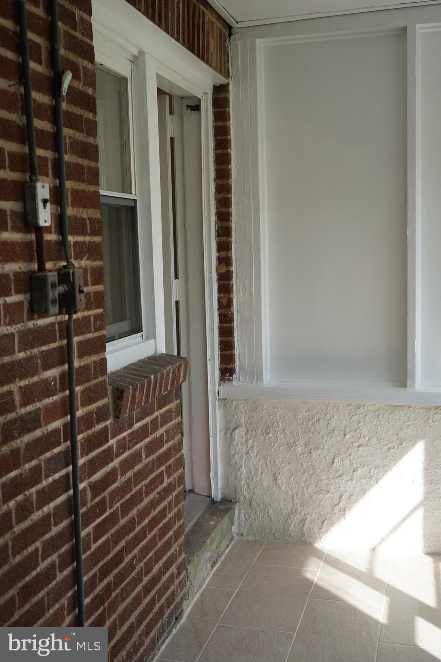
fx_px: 753
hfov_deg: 32.6
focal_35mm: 41
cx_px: 220
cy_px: 331
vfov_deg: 47.4
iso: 100
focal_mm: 41
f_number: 4.5
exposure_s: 1/200
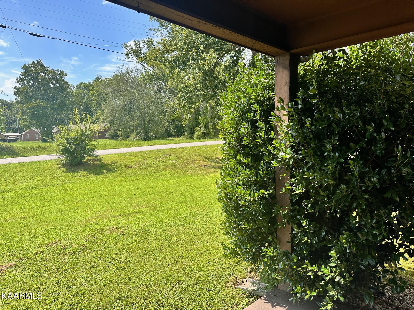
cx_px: 207
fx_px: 287
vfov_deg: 56.8
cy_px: 155
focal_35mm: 24
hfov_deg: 71.6
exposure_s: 1/2155
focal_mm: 6.86
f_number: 1.78
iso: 80
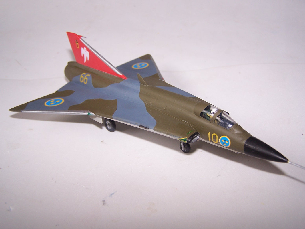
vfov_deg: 37.7
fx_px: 335
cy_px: 114
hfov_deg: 49.0
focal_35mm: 38
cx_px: 152
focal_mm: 6.3
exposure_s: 1/250
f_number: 2.8
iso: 80
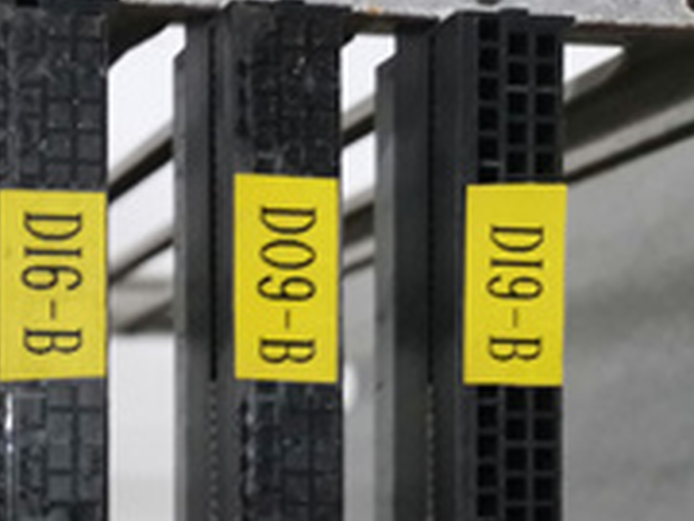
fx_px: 1504
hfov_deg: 23.2
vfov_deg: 18.7
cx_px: -193
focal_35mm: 75
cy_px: 608
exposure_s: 1/33.3
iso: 320
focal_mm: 3.95
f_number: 1.8
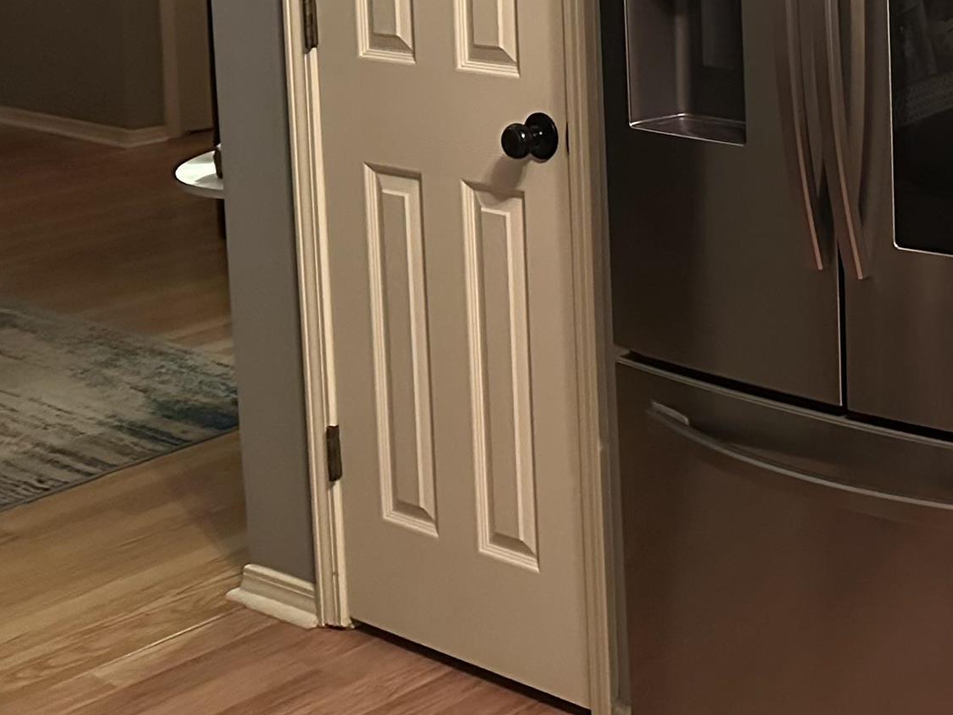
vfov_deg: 21.3
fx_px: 1790
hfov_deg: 26.1
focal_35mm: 65
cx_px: 1186
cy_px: -95
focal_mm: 6.86
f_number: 1.78
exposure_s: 1/40
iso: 800
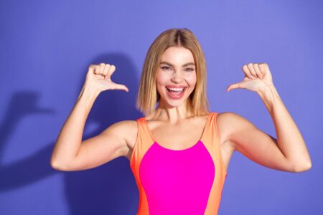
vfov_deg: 19.5
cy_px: 108
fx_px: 628
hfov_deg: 28.8
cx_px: 162
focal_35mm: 70
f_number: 7.1
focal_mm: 70
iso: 100
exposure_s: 1/160
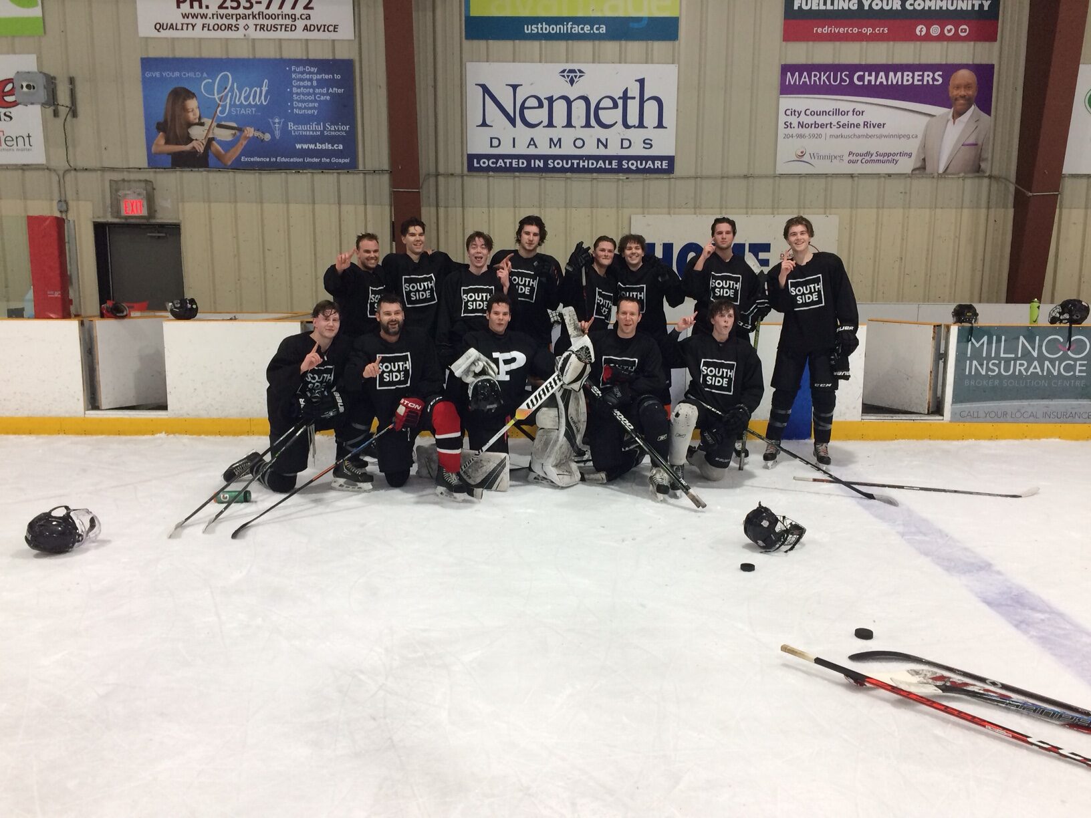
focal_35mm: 29
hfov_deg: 61.7
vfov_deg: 48.2
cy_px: 409
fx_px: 914
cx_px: 546
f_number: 2.2
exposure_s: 1/30
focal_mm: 4.15
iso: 40
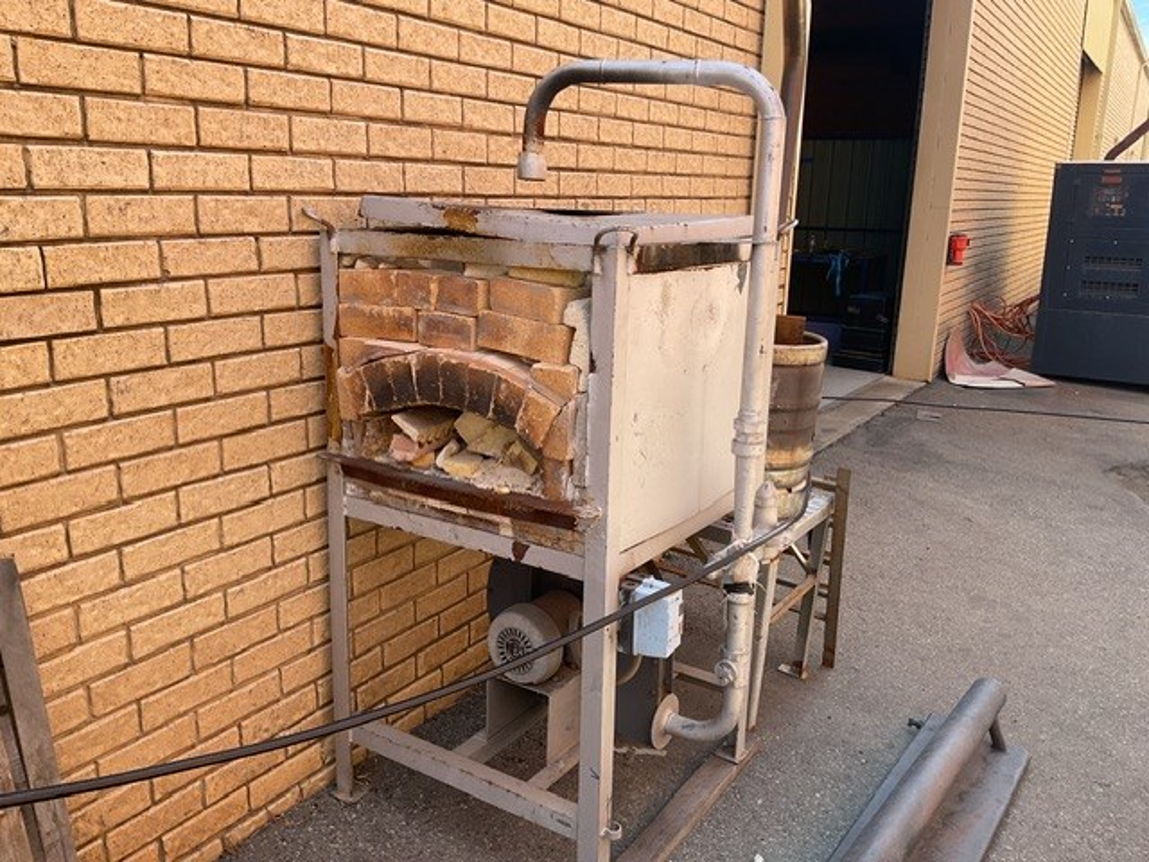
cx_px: 574
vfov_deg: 48.2
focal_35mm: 29
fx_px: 963
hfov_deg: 61.7
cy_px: 431
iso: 16
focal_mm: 3
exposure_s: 1/292
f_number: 1.8
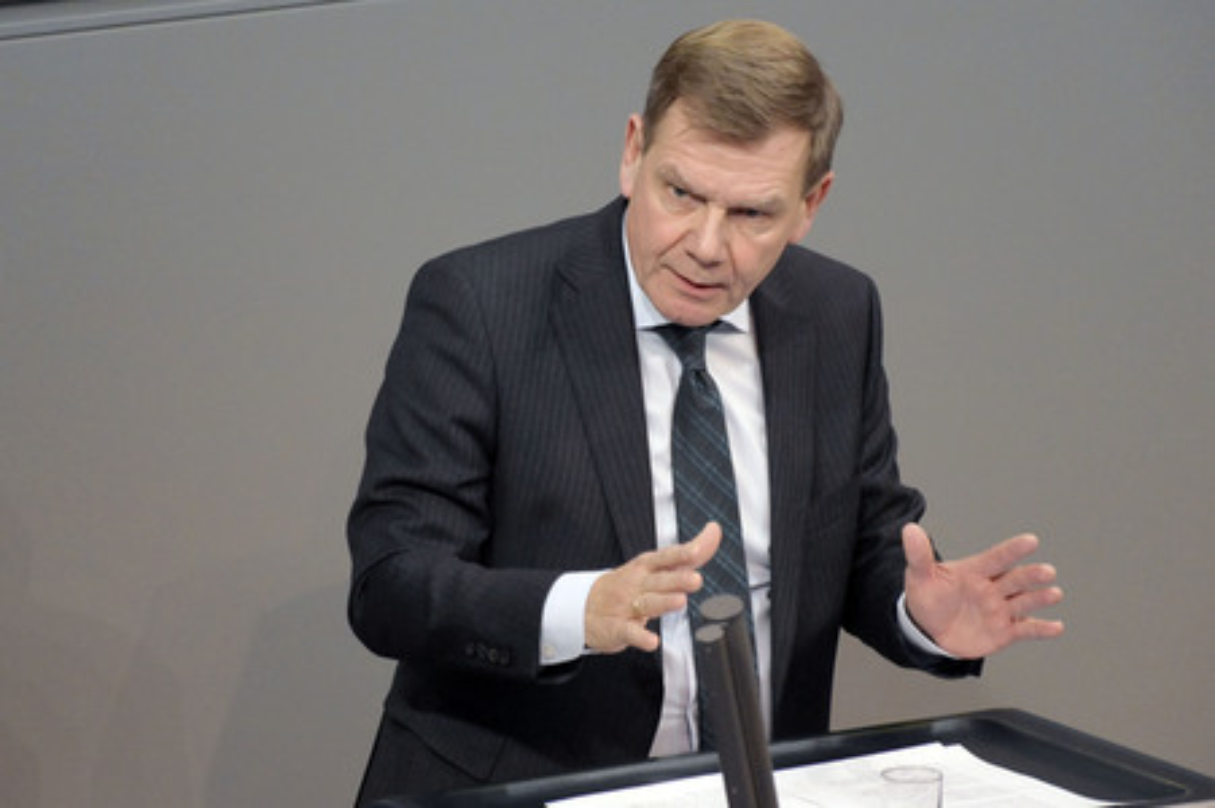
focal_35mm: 500
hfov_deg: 4.1
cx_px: 608
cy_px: 404
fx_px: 16862
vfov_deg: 2.7
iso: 12800
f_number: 5.6
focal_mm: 500
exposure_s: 1/400
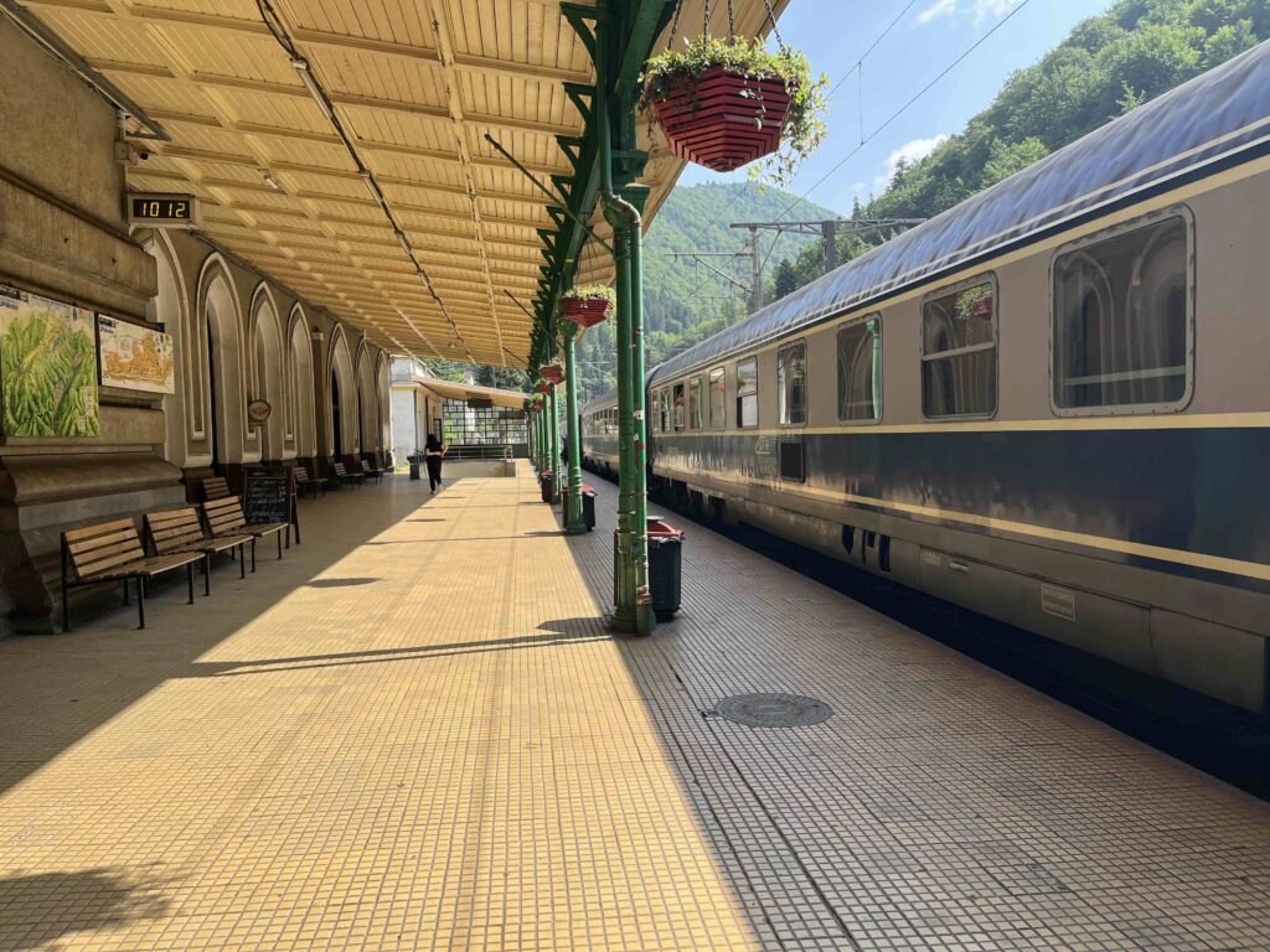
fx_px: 954
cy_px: 476
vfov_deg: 53.1
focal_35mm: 26
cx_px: 635
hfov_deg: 67.3
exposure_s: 1/1355
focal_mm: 5.1
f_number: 1.6
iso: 50
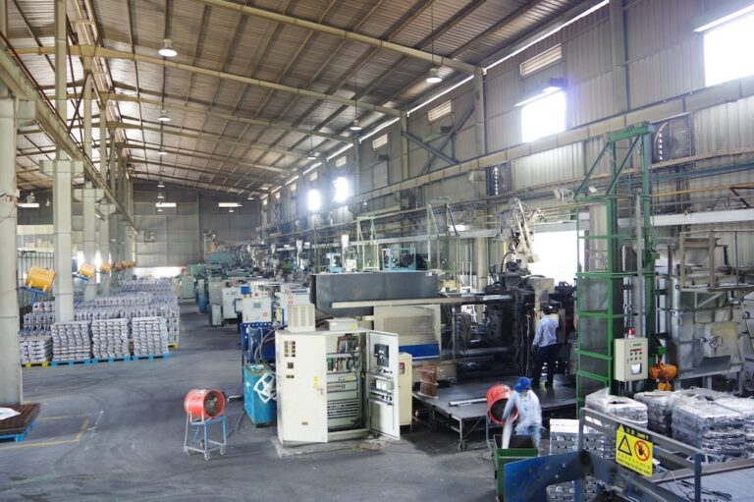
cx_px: 377
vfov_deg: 47.9
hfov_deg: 67.4
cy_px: 251
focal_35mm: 27
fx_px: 565
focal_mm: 18
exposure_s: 1/6
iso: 500
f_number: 5
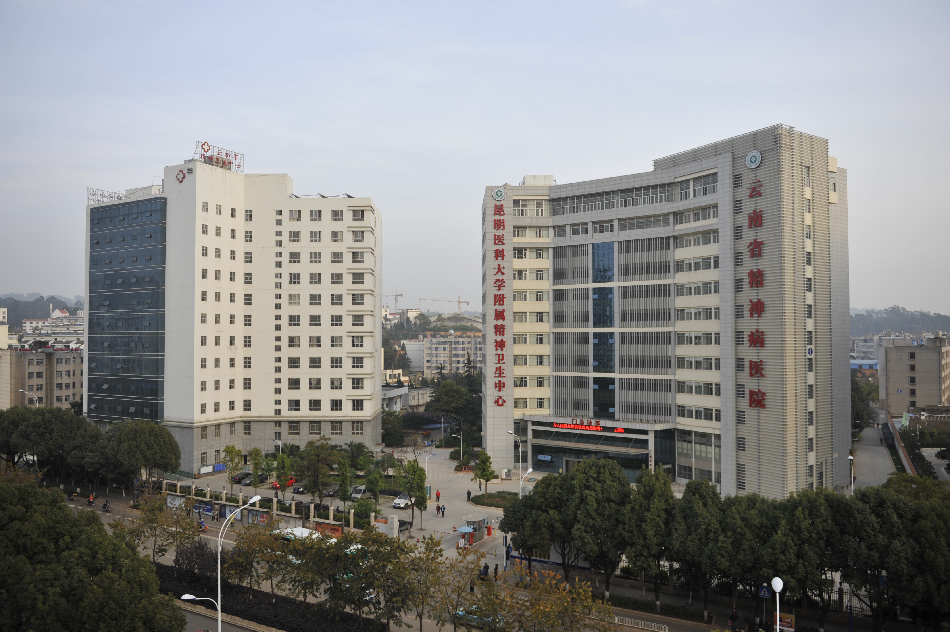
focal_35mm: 27
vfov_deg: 47.9
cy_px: 316
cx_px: 475
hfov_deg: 67.4
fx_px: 712
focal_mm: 27
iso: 400
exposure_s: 1/1600
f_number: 3.2
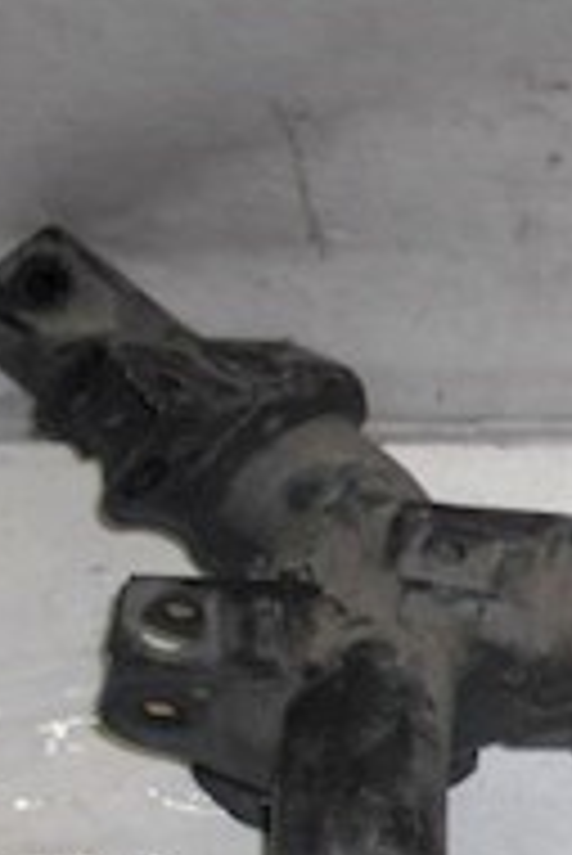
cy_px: 666
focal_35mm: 126
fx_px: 2997
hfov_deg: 10.1
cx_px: 1153
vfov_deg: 16.1
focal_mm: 6.3
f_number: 2.8
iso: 100
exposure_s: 1/60
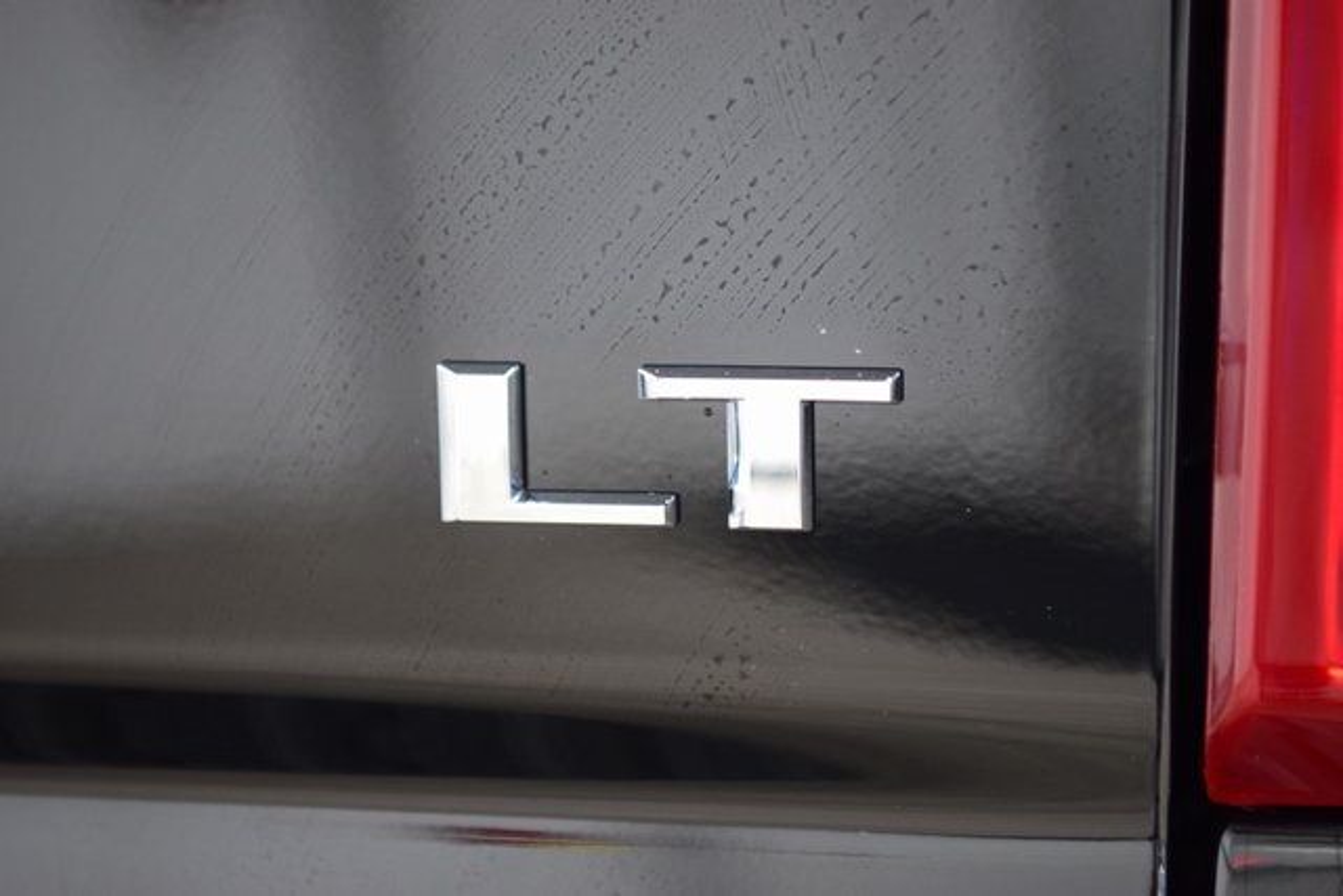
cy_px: 448
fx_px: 3918
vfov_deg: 13.0
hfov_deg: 19.5
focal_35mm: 105
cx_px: 672
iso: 1600
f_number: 2.8
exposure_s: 1/20
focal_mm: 70
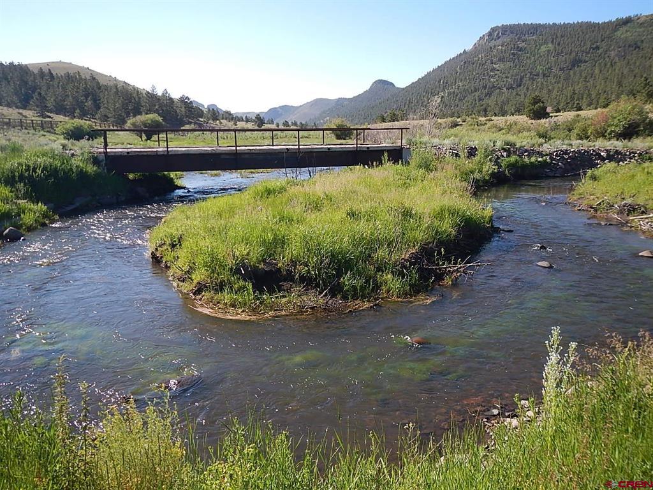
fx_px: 528
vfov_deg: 49.7
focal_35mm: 28
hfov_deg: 63.4
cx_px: 326
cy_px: 245
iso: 125
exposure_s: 1/500
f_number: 3.9
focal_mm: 5
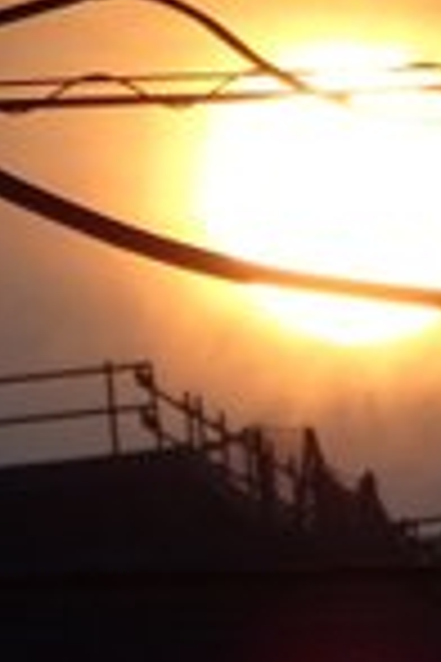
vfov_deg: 1.3
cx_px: 135
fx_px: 29269
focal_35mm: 1593
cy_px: 158
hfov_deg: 0.9
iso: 80
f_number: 6.3
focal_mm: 80
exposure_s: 1/800
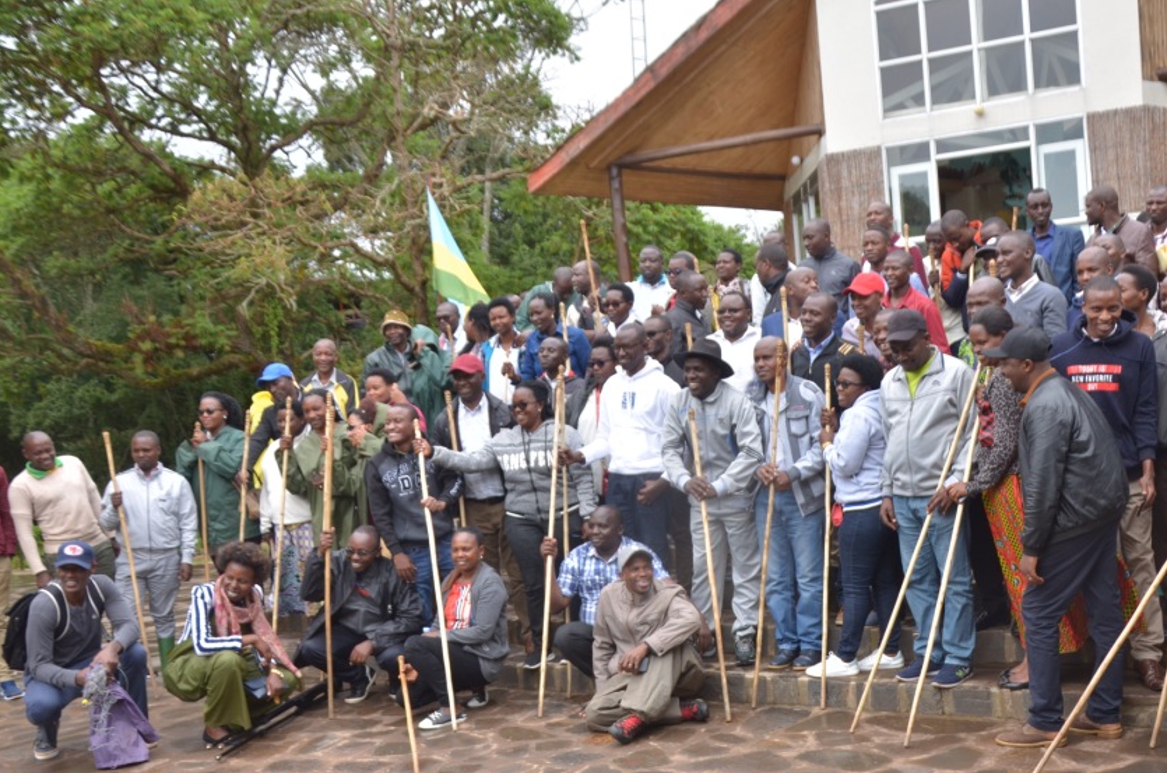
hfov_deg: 49.8
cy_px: 461
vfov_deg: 34.3
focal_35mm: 39
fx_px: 1249
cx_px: 700
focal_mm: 21
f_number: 25
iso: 100
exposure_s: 1/320
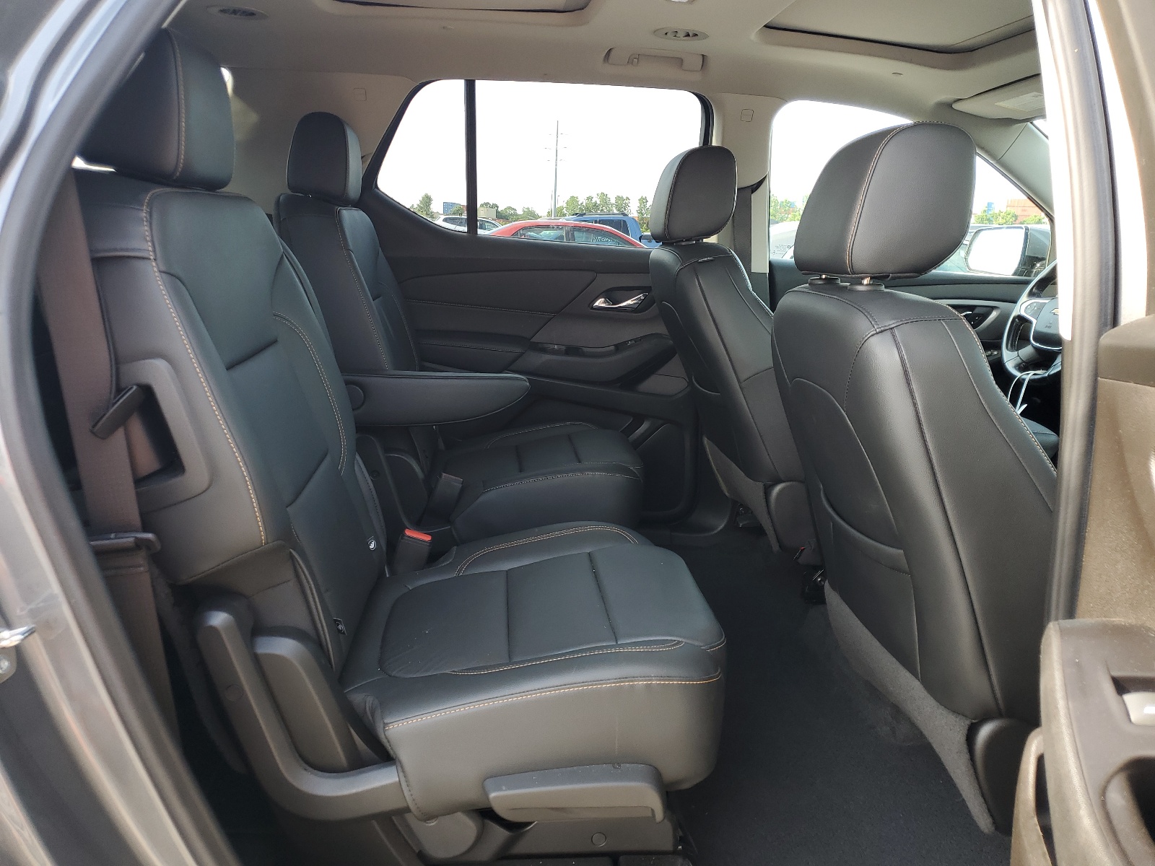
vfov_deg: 53.1
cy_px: 433
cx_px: 578
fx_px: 868
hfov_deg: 67.3
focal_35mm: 26
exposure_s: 1/139
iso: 50
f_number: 1.5
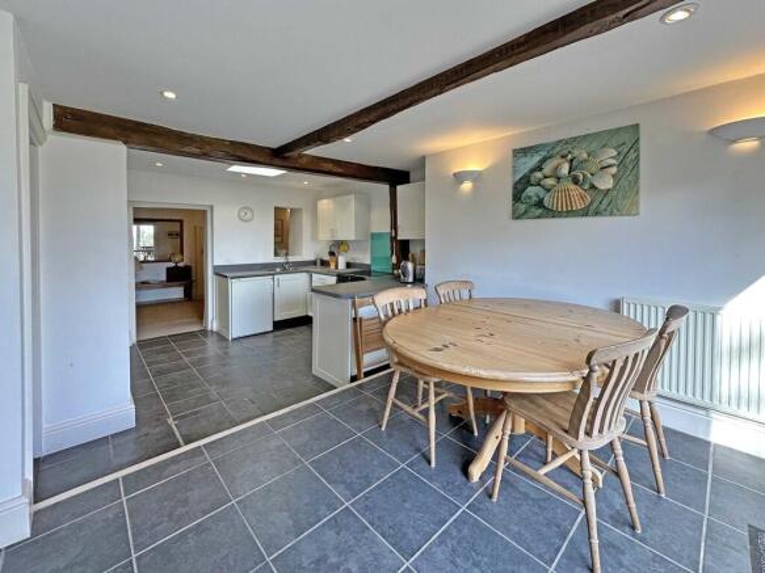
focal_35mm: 14
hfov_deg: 102.1
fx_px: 309
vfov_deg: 85.7
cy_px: 286
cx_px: 382
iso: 100
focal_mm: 2.22
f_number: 2.2
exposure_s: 1/100
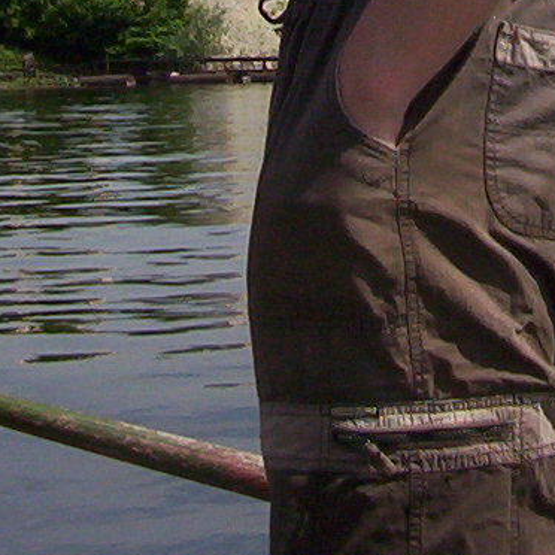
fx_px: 3029
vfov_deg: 10.1
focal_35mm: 167
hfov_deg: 10.5
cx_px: 345
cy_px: -270
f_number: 5.17
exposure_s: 1/1383
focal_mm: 5.77
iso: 100
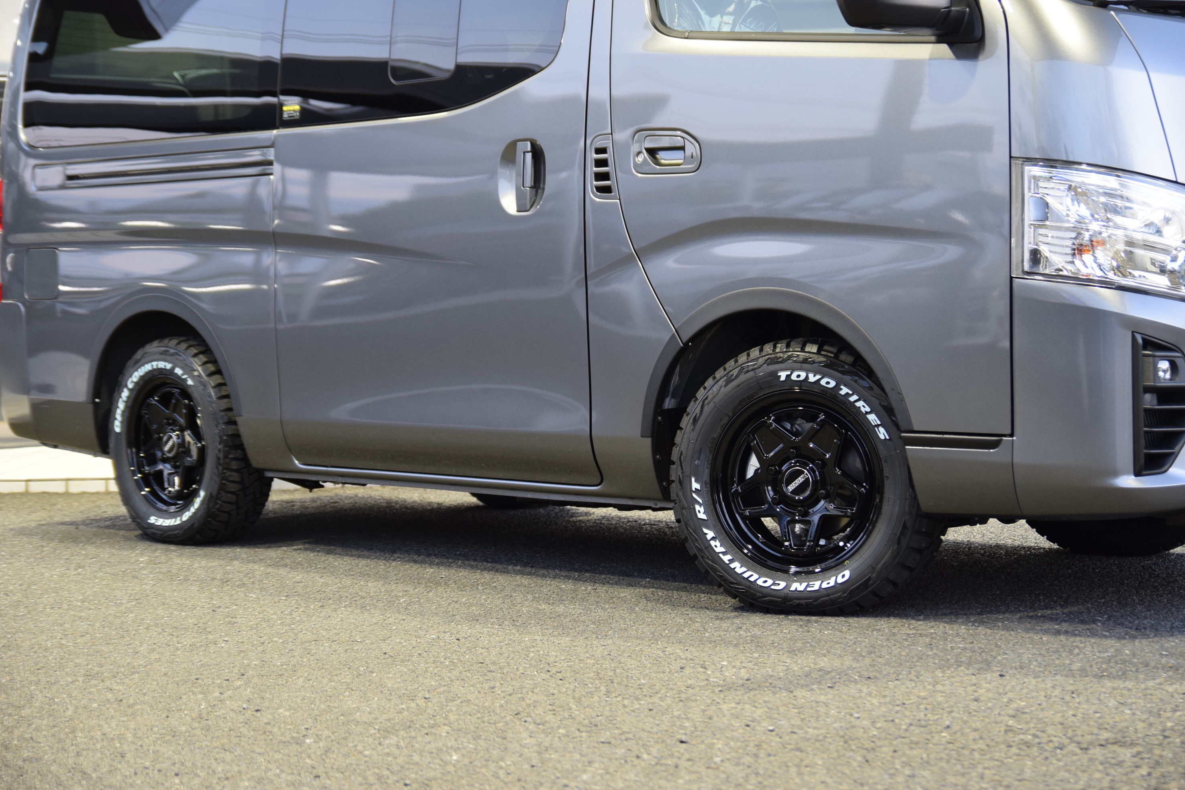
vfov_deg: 19.9
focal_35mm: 69
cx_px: 594
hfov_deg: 29.4
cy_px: 395
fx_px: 2255
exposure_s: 1/60
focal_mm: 45
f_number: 4
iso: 800
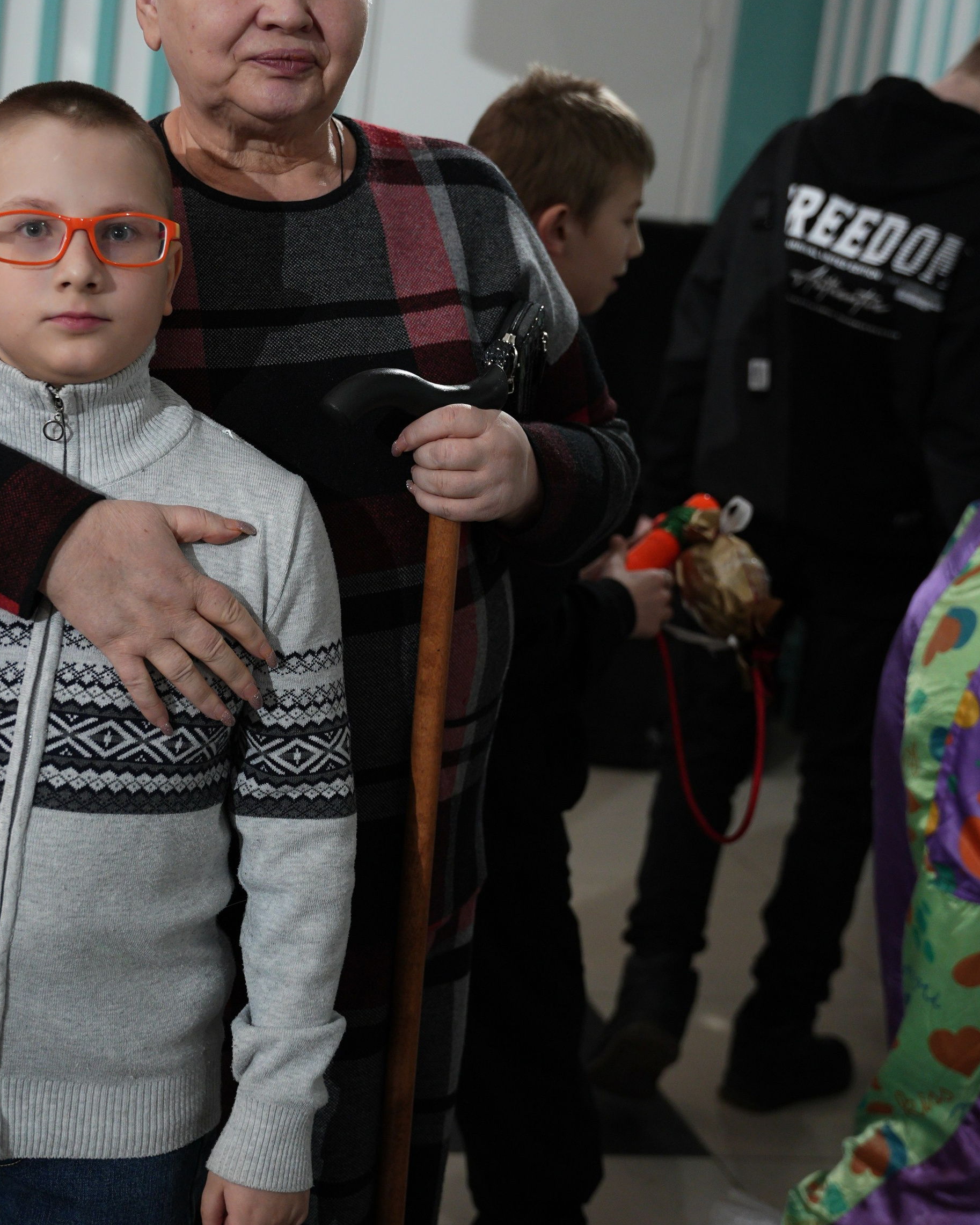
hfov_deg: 25.3
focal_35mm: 60
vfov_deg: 31.4
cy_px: 557
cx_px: 331
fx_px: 2175
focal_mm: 38
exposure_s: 1/160
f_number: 2.8
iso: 1250
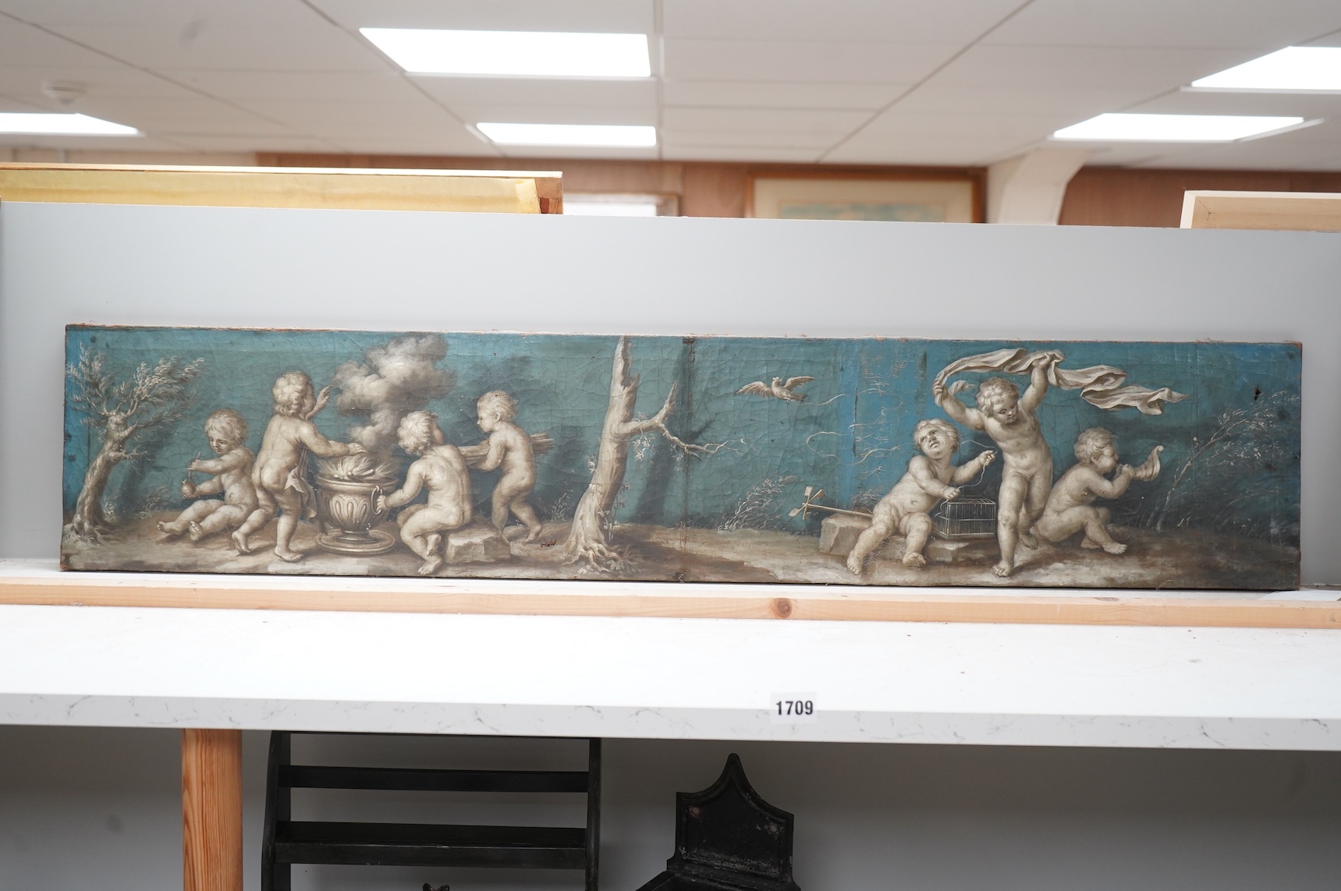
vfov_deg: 35.0
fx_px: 1414
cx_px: 670
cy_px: 446
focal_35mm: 38
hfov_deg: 50.7
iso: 2500
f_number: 5.6
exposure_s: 1/160
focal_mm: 38
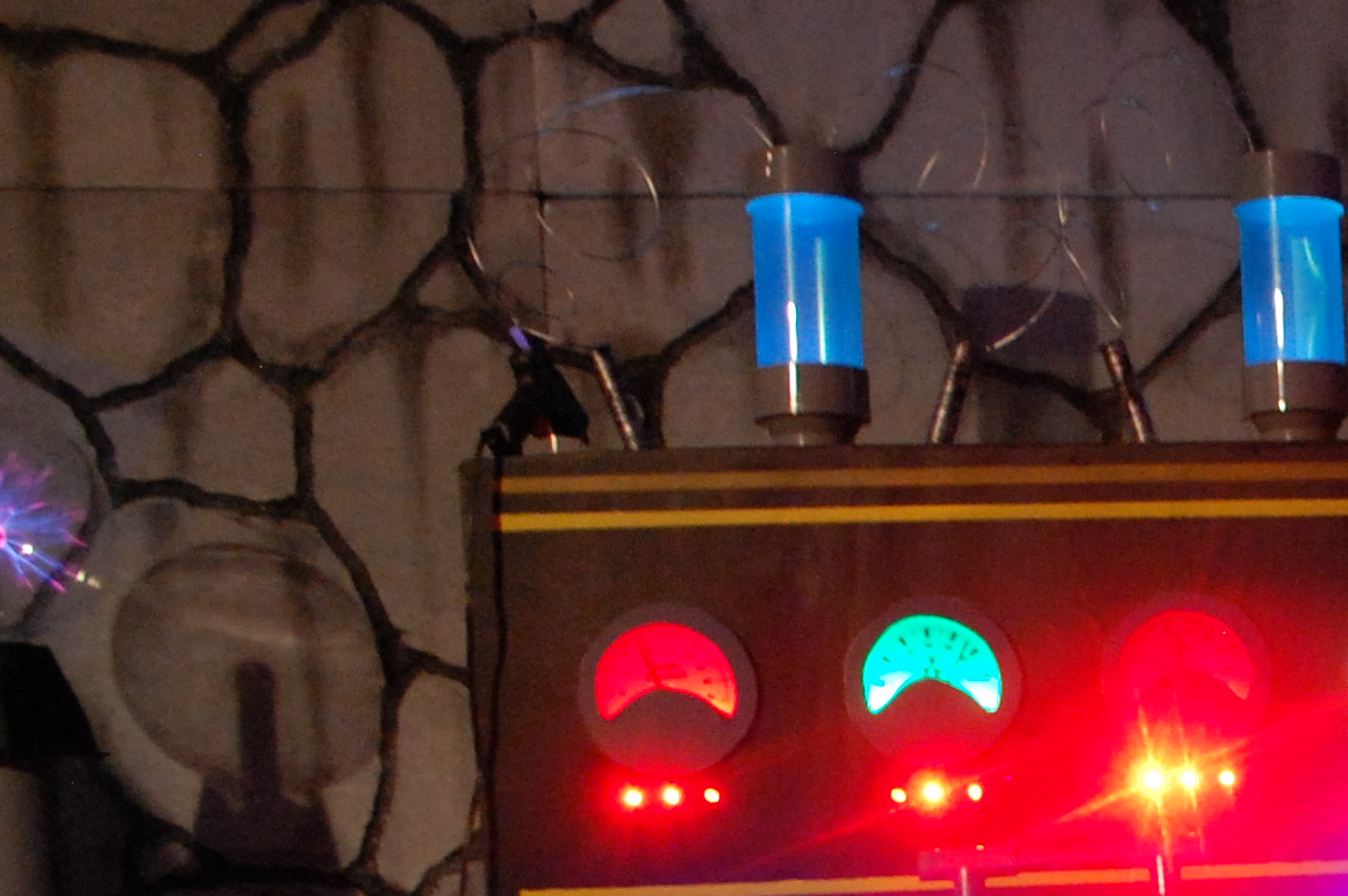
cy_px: 976
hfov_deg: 25.1
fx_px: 2618
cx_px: 1733
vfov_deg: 18.7
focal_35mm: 70
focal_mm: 18
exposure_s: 1/4
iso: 1600
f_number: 3.5
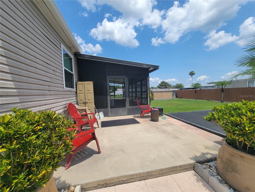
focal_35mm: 13
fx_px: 96
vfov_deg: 89.9
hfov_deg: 106.2
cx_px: 128
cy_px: 96
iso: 50
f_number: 2.2
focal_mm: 2.2
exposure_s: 1/1904
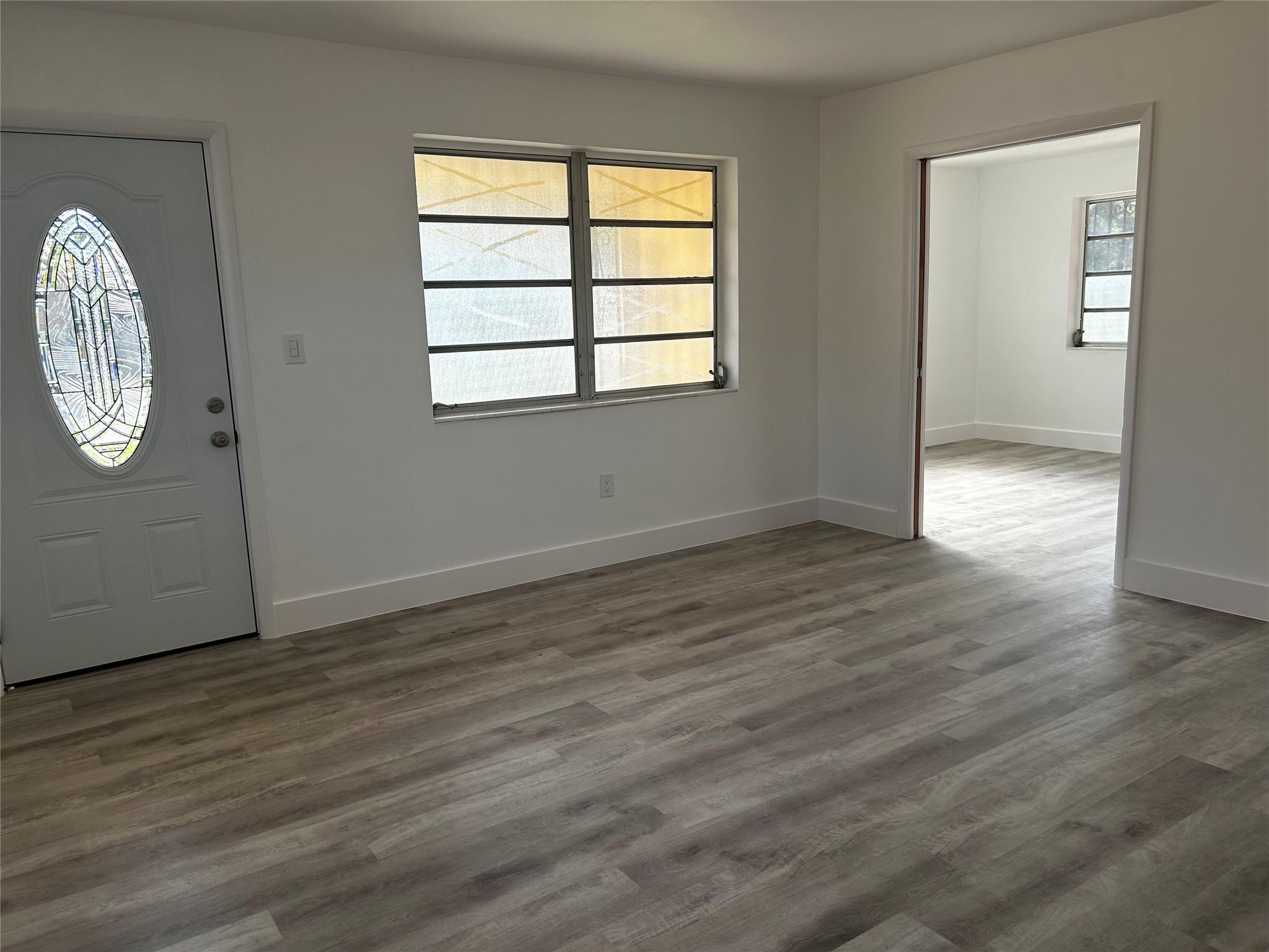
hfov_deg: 67.3
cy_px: 476
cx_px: 634
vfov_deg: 53.1
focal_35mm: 26
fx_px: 953
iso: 40
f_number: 1.5
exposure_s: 1/292
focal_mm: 5.7
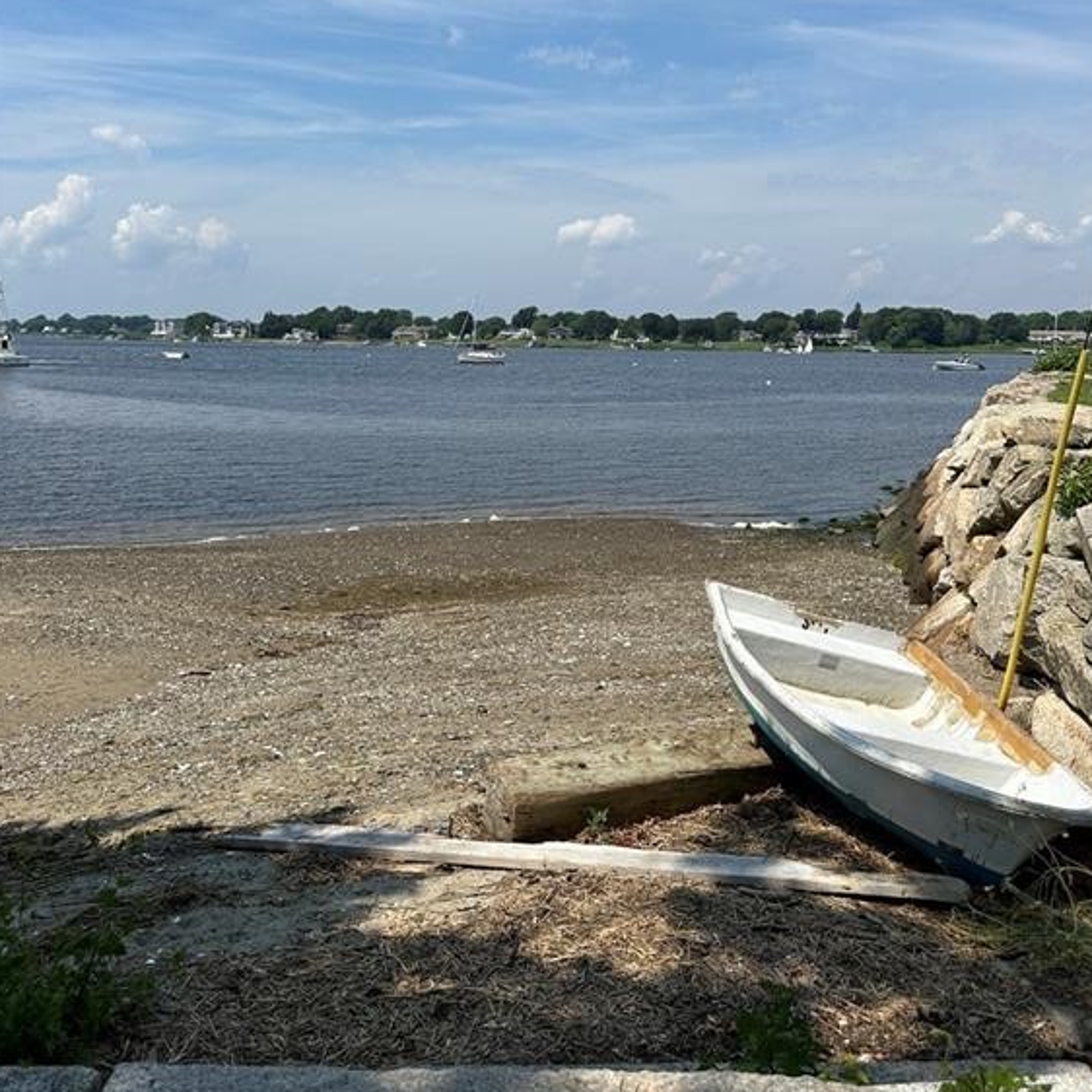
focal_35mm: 29
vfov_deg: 54.9
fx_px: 1035
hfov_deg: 55.6
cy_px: 398
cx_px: 550
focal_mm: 6.86
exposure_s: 1/7042
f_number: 1.78
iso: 80
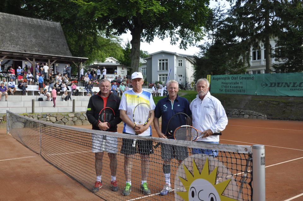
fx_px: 277
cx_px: 152
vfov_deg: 39.9
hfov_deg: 57.3
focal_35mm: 33
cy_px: 100
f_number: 6.7
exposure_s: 1/180
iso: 200
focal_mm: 22
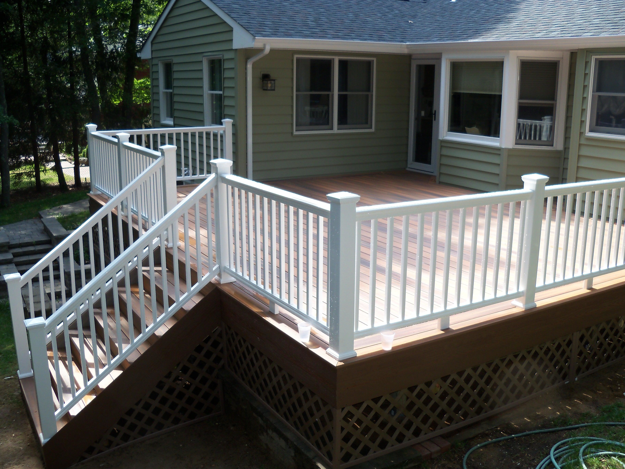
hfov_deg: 52.6
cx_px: 312
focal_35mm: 35
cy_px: 234
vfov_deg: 40.7
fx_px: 632
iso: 64
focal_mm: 6.2
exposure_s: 1/160
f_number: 3.5
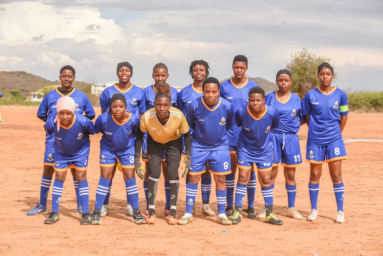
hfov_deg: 24.8
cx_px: 192
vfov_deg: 16.7
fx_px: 873
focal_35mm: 82
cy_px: 128
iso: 160
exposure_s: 1/500
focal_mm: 82
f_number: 8
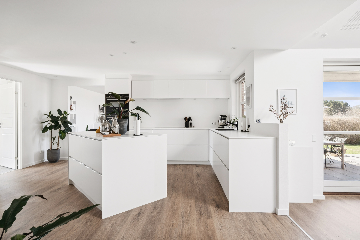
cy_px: 120
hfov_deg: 85.4
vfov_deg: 63.2
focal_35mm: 20
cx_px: 180
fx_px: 195
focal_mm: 19.5
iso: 640
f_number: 9
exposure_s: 1/30
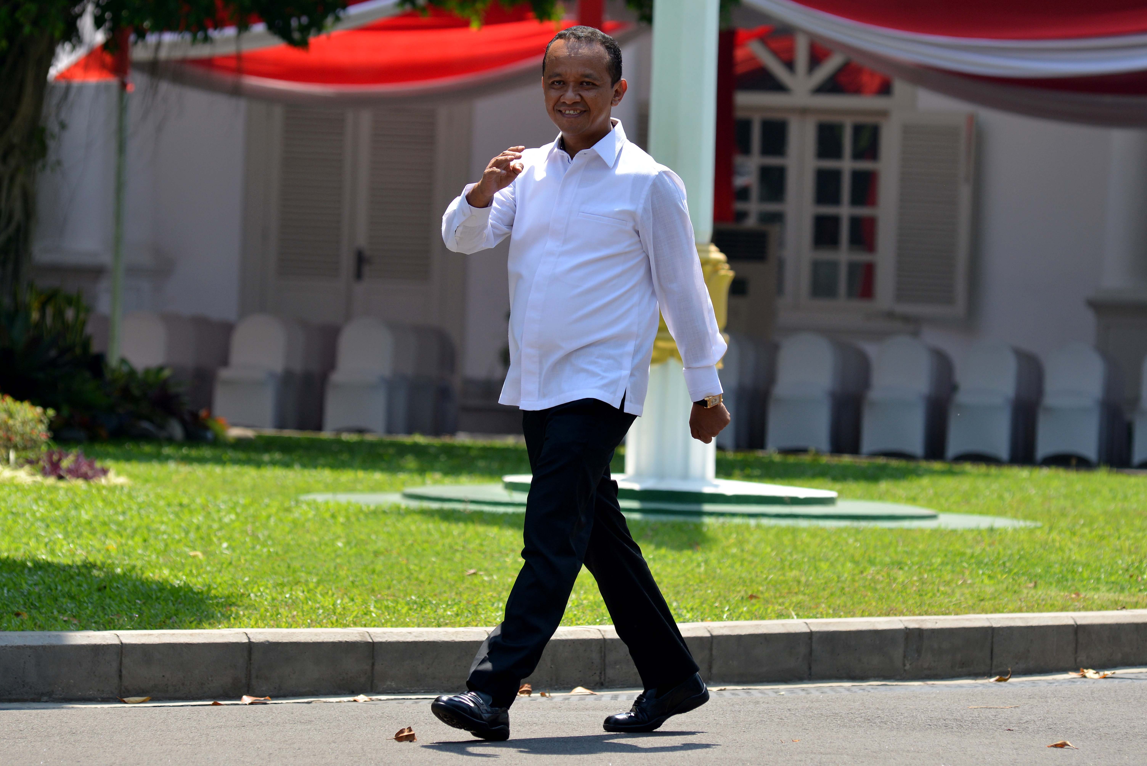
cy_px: 383
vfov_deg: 8.1
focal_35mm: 170
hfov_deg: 12.1
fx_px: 5418
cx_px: 574
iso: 400
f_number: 6.3
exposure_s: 1/1000
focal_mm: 170
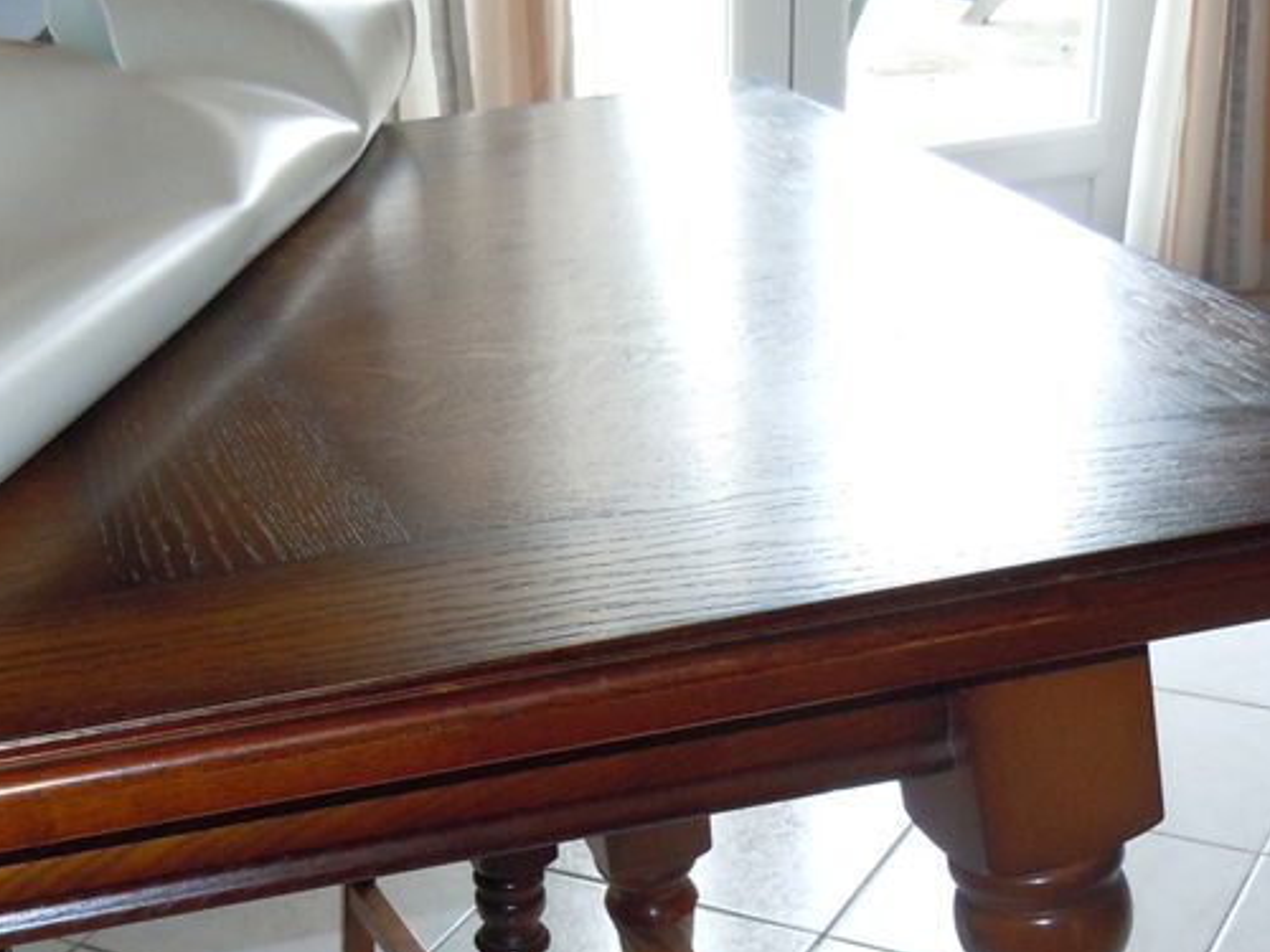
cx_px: 376
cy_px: 825
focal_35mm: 60
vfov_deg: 23.9
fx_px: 2201
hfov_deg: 31.8
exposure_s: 1/80
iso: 320
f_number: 3.5
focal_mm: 5.4
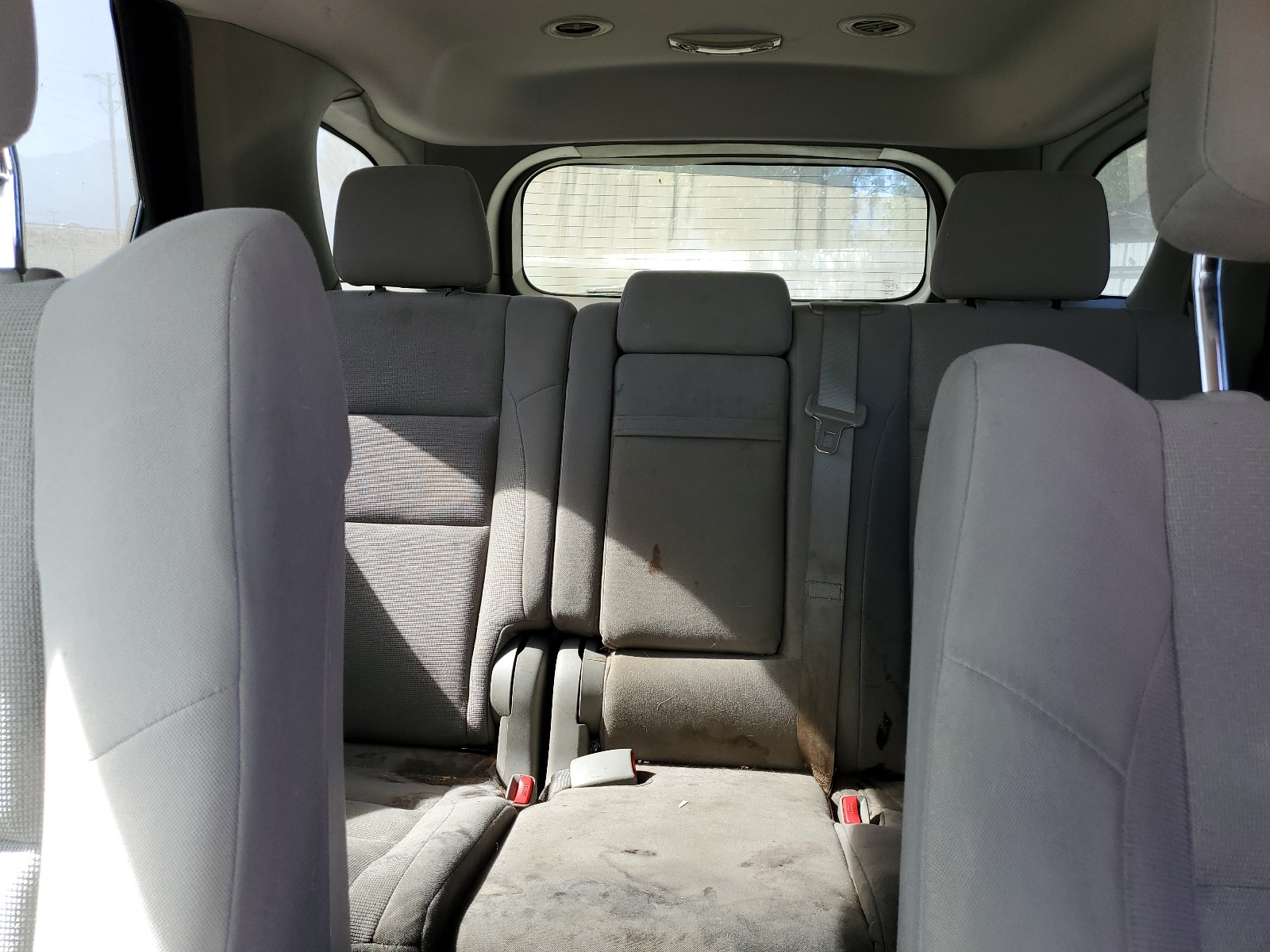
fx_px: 954
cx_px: 635
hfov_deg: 67.3
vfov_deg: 53.1
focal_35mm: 26
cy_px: 476
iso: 50
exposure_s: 1/167
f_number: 1.5
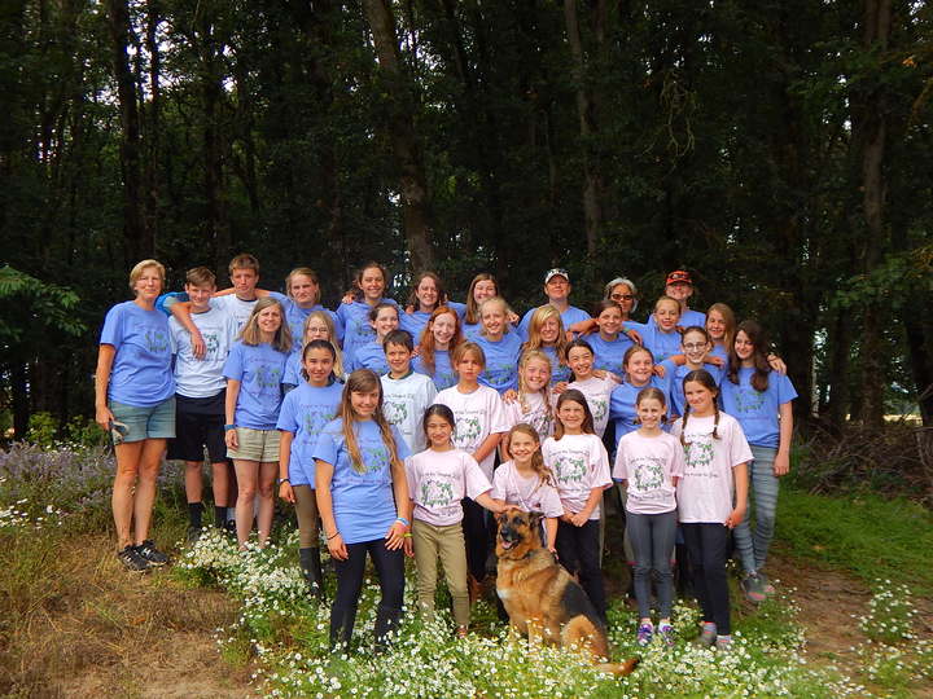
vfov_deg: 33.6
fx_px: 1159
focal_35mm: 43
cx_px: 466
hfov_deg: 43.9
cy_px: 350
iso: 125
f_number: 3.6
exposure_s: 1/400
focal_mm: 7.7
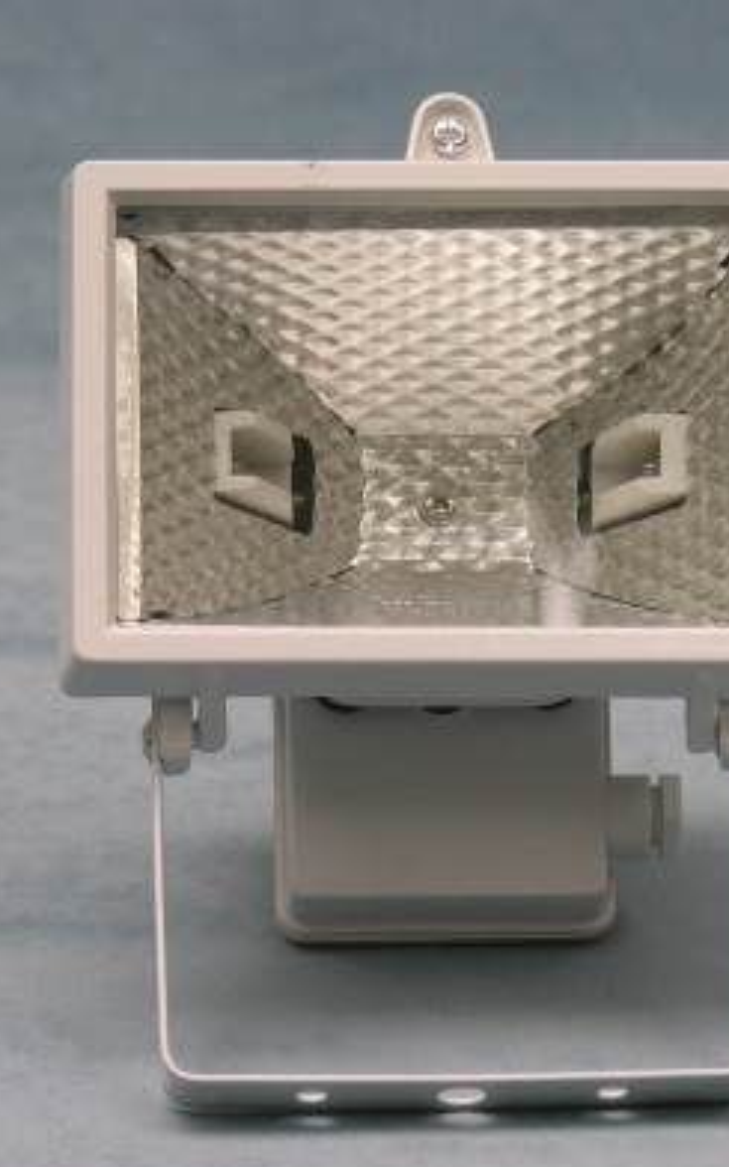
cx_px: 381
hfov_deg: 4.8
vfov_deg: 7.7
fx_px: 8646
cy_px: 640
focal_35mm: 272
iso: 50
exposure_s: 1/43.5
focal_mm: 40
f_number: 3.9
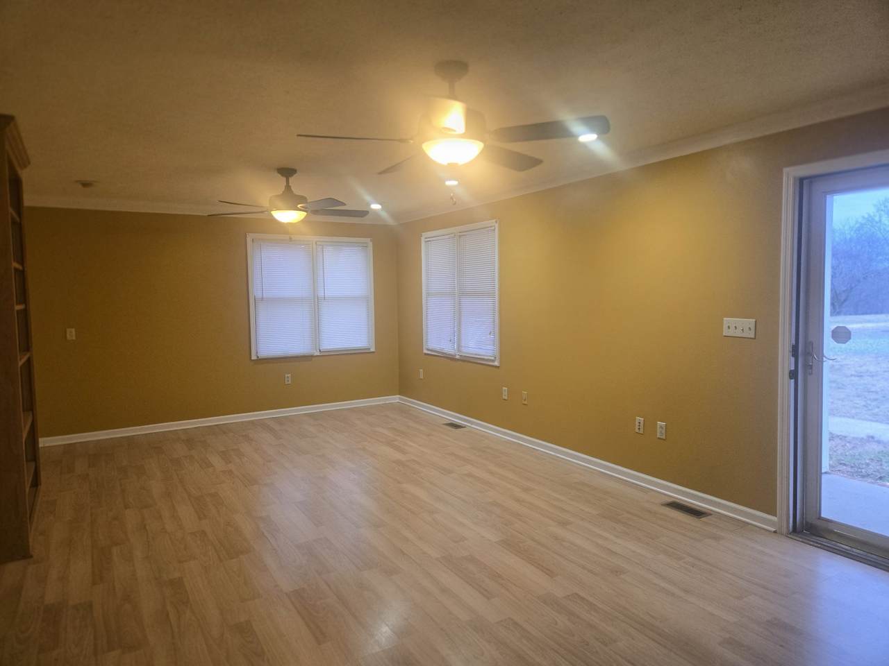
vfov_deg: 58.9
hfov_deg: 73.9
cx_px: 444
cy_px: 333
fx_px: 591
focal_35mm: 23
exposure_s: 1/120
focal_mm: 5.4
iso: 250
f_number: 1.8
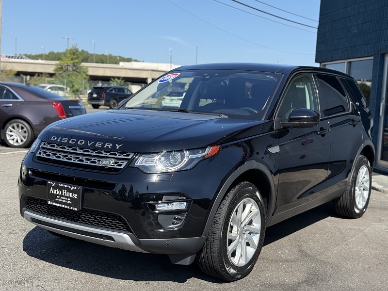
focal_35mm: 48
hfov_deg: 39.7
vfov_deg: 30.3
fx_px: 538
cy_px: 146
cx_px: 194
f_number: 1.78
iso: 100
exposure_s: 1/3534
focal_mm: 6.76
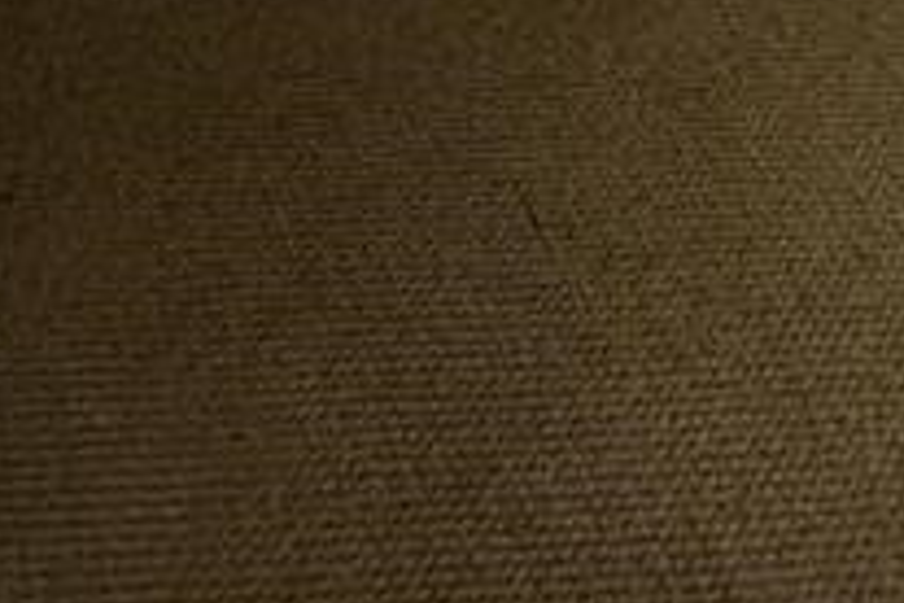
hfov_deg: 23.0
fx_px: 1808
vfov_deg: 12.3
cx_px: 1341
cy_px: -1049
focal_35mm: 72
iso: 640
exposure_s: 1/60
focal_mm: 2.22
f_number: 2.2
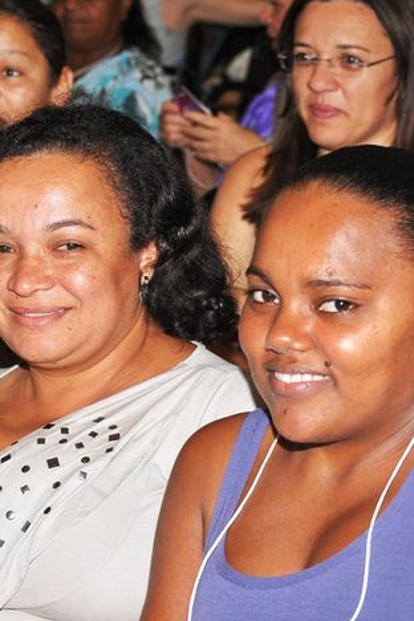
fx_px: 2221
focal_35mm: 129
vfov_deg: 15.9
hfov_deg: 10.6
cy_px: 309
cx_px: 61
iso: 640
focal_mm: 55
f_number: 7.1
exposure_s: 1/60
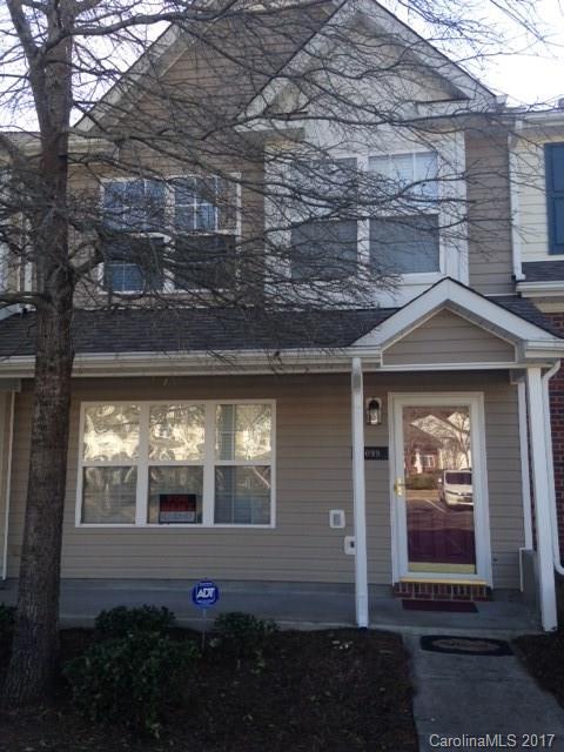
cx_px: 282
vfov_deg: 55.4
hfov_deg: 42.9
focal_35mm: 33
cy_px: 376
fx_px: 717
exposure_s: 1/282
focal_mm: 4.12
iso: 50
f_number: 2.4
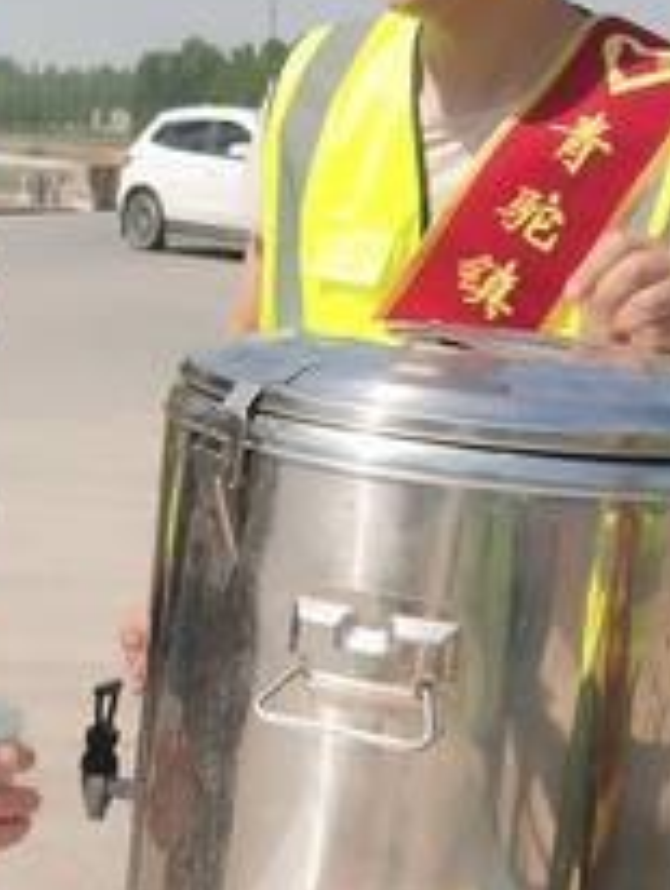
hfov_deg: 18.2
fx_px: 2060
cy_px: 570
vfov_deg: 24.3
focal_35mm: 80
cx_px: 69
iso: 79
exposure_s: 1/4569
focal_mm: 3.95
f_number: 1.8
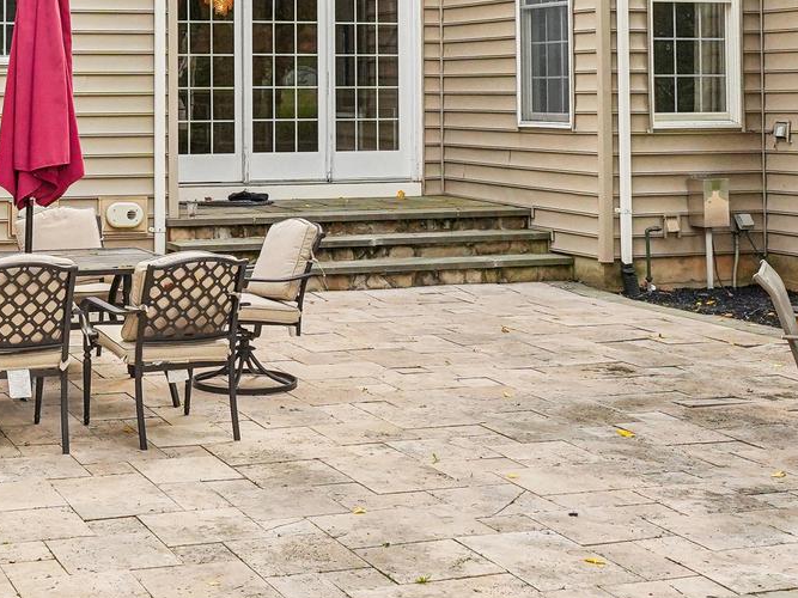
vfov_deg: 22.6
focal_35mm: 62
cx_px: 252
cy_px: -8
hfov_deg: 30.8
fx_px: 1436
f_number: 8
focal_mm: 21.1
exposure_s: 1/1250
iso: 1000
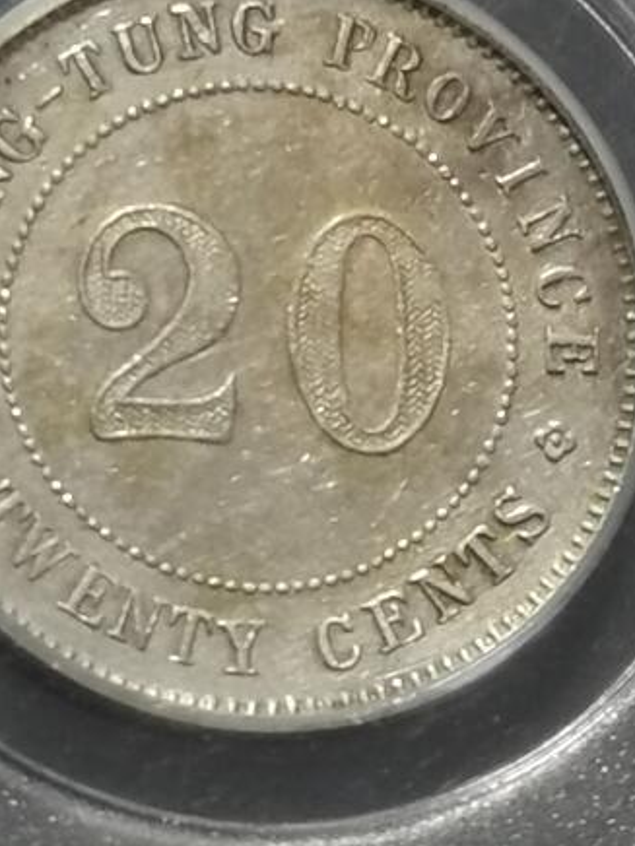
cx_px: 219
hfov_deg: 5.9
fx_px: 6164
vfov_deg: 7.8
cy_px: -120
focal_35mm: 252
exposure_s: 1/90
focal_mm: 5.58
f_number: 1.8
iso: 64
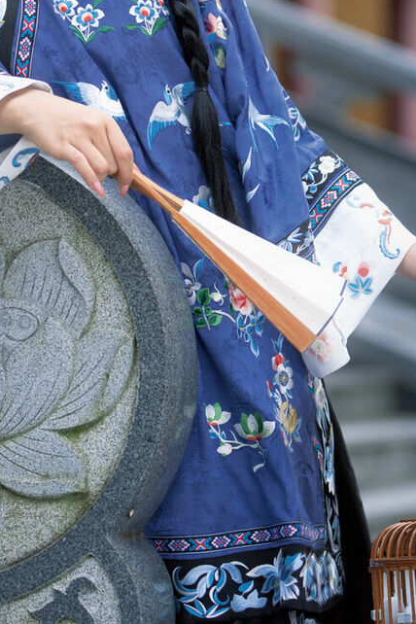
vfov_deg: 8.1
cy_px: 77
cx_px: 251
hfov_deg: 5.4
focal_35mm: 255
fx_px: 4420
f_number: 2.8
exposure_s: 1/400
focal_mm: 105
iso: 160
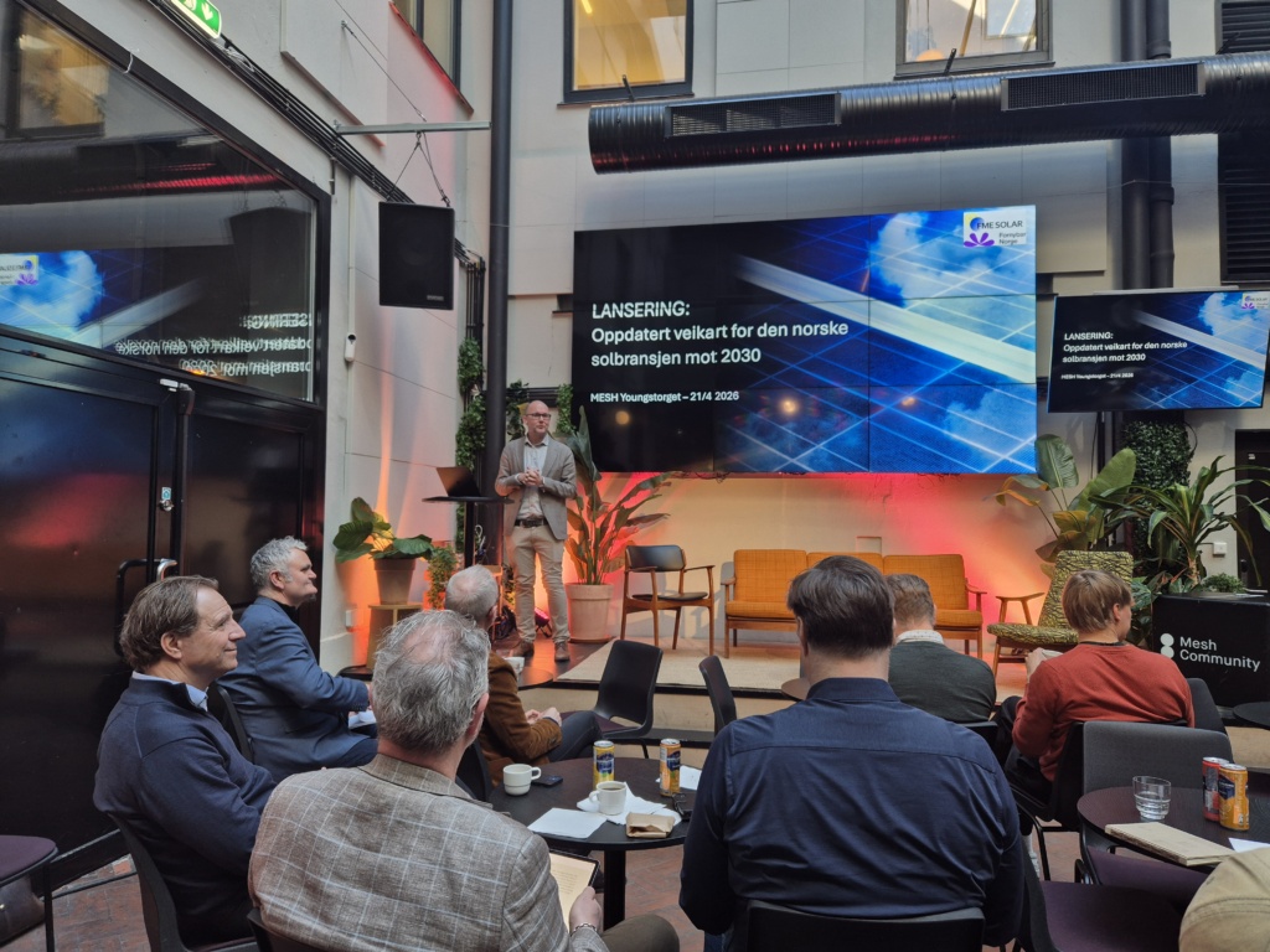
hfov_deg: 73.9
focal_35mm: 23
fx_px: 844
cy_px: 476
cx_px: 635
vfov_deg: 58.9
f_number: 1.8
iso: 64
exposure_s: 1/53
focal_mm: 5.4
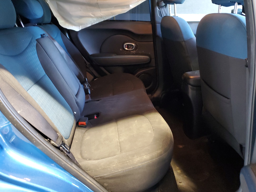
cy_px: 95
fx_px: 200
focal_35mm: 27
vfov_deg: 51.4
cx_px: 128
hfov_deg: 65.3
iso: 357
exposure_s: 1/15
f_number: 1.5
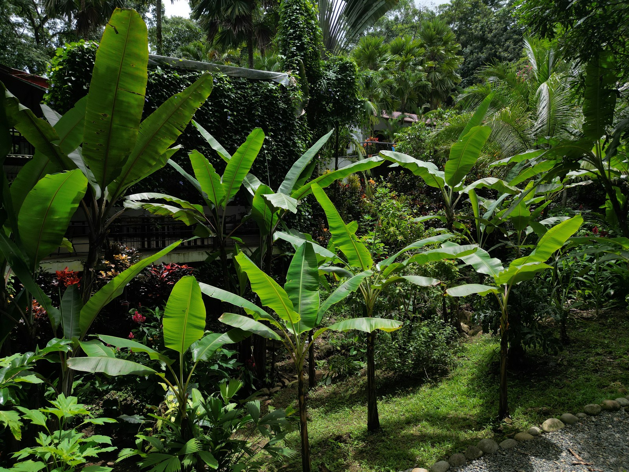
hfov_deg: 71.6
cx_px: 314
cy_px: 236
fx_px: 436
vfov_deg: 56.8
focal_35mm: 24
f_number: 1.7
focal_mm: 6.72
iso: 110
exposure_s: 1/2000
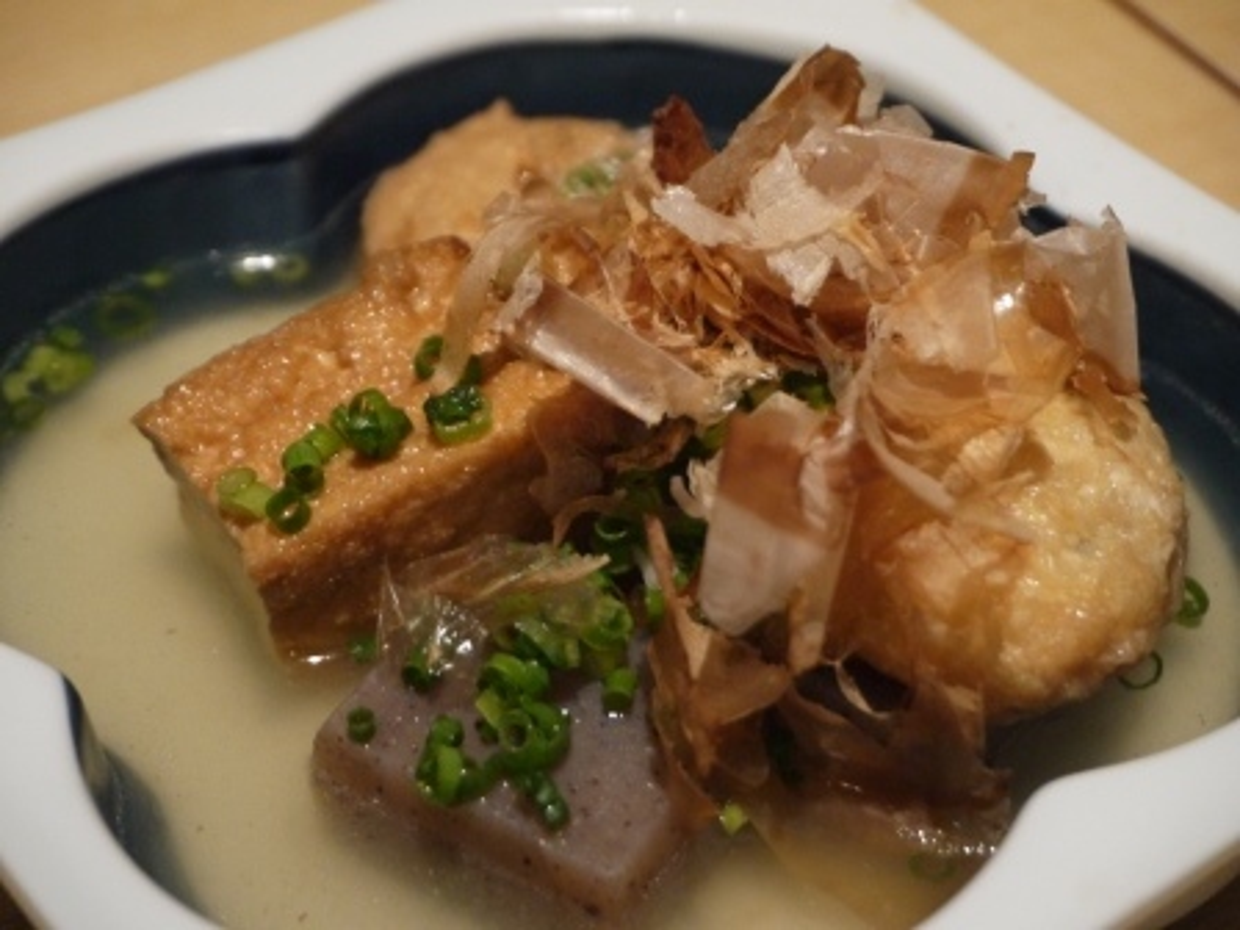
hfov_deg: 29.4
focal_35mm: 66
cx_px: 620
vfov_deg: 22.3
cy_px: 465
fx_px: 2364
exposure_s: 1/60
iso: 1600
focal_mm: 33
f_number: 5.6
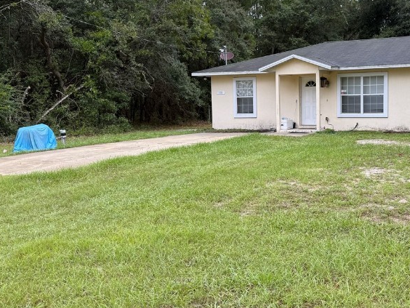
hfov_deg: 43.6
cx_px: 296
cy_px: 131
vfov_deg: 34.3
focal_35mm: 42
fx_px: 498
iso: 80
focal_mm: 6.76
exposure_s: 1/689
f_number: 1.78
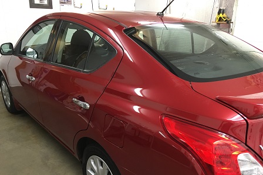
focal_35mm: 31
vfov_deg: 42.2
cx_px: 130
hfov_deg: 60.3
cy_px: 99
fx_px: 226
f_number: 2.2
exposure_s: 1/30
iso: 125
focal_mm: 4.15
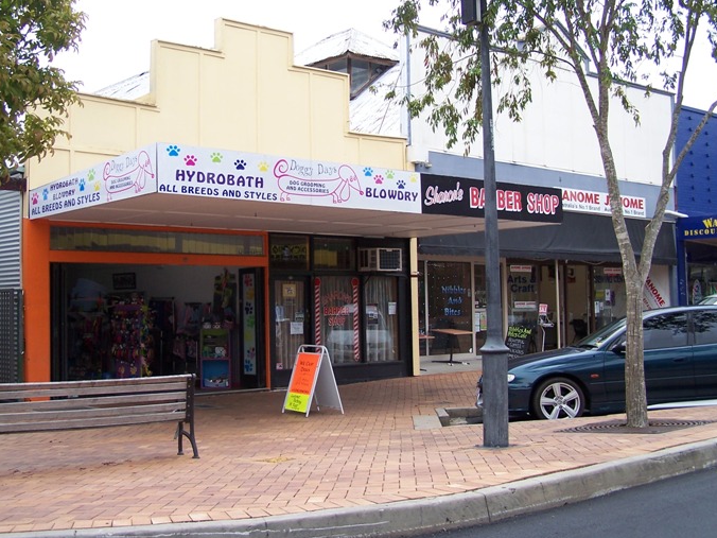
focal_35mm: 45
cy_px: 231
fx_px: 932
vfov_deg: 32.1
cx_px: 321
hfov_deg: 42.0
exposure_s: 1/125
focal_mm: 6.3
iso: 80
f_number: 2.8
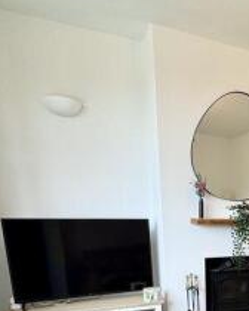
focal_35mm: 38
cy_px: 309
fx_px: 350
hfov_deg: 35.9
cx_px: 241
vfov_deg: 41.8
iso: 100
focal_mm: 2.22
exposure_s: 1/100
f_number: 2.2
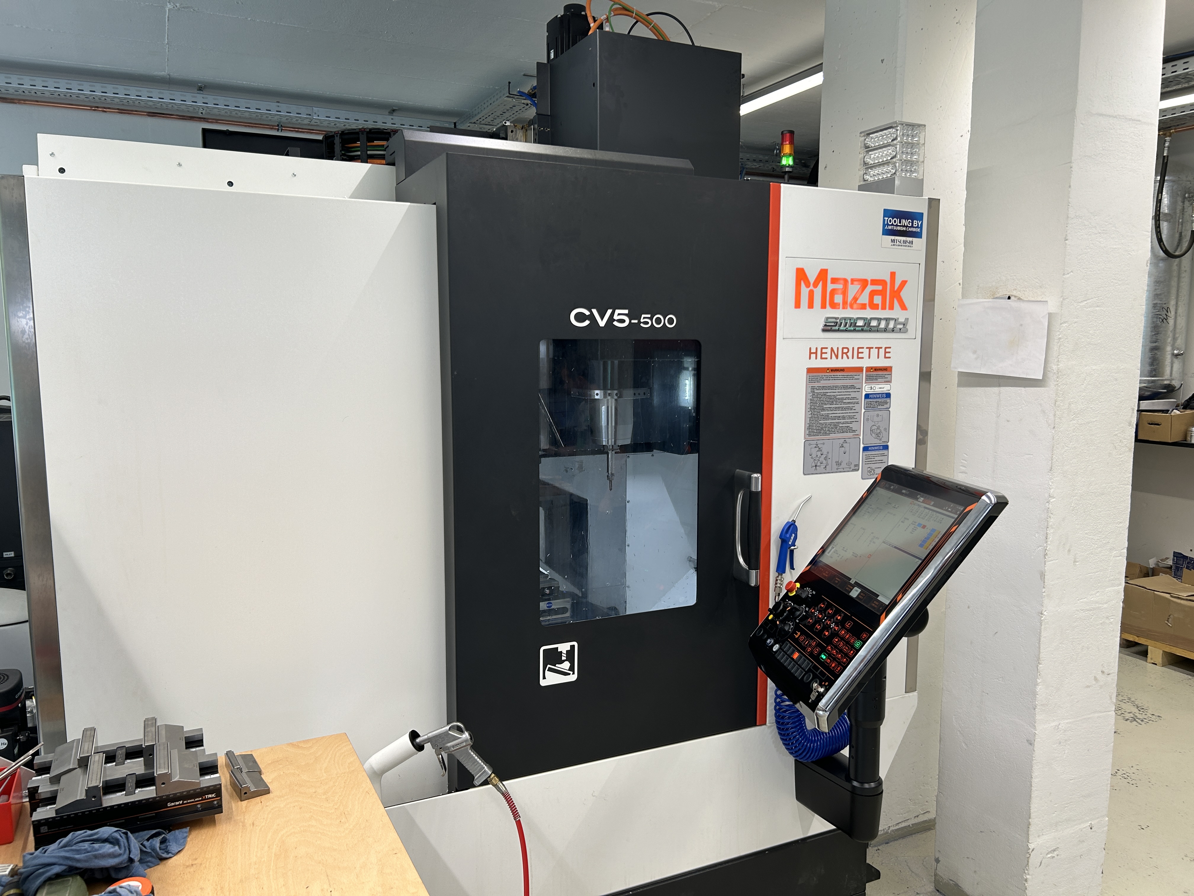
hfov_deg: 67.3
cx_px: 597
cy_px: 448
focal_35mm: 26
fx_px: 897
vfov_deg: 53.1
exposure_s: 1/78
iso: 40
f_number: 1.5
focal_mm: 5.7
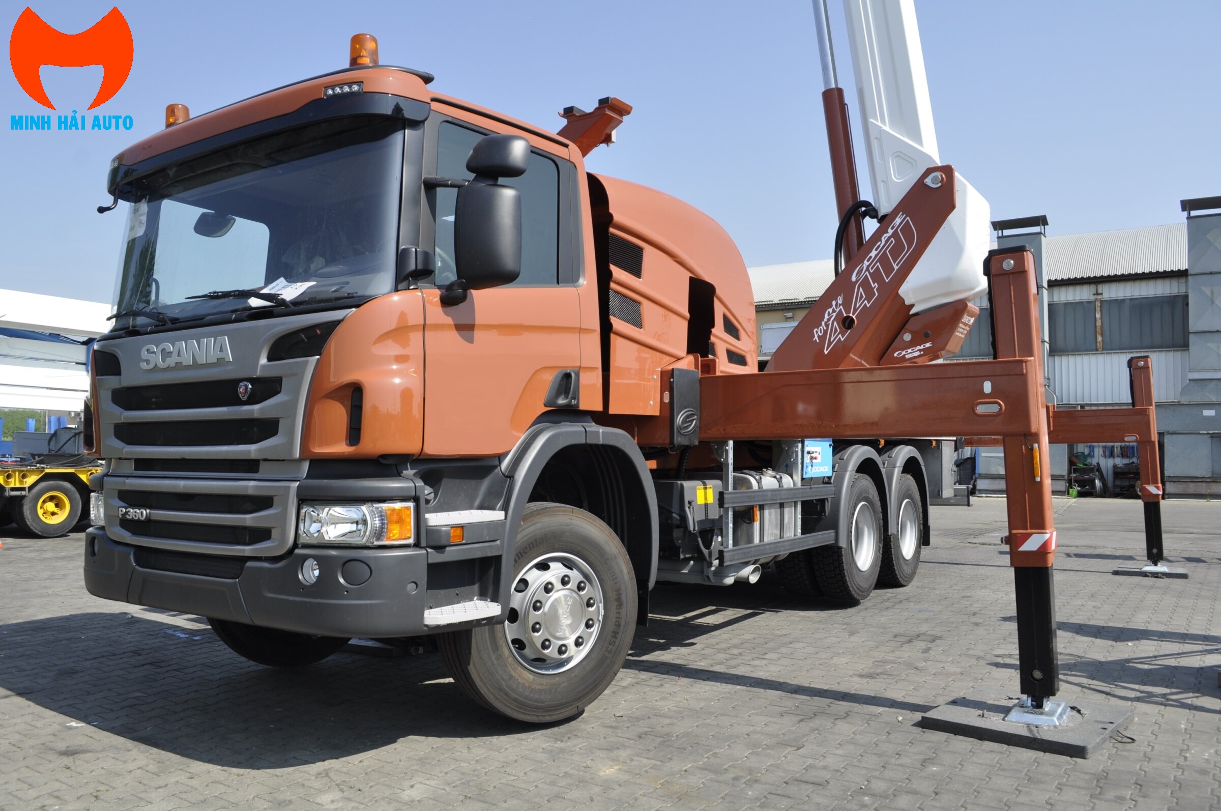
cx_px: 610
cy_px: 406
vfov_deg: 47.8
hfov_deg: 67.4
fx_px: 915
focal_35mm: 27
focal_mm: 18
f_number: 9
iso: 200
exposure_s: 1/320
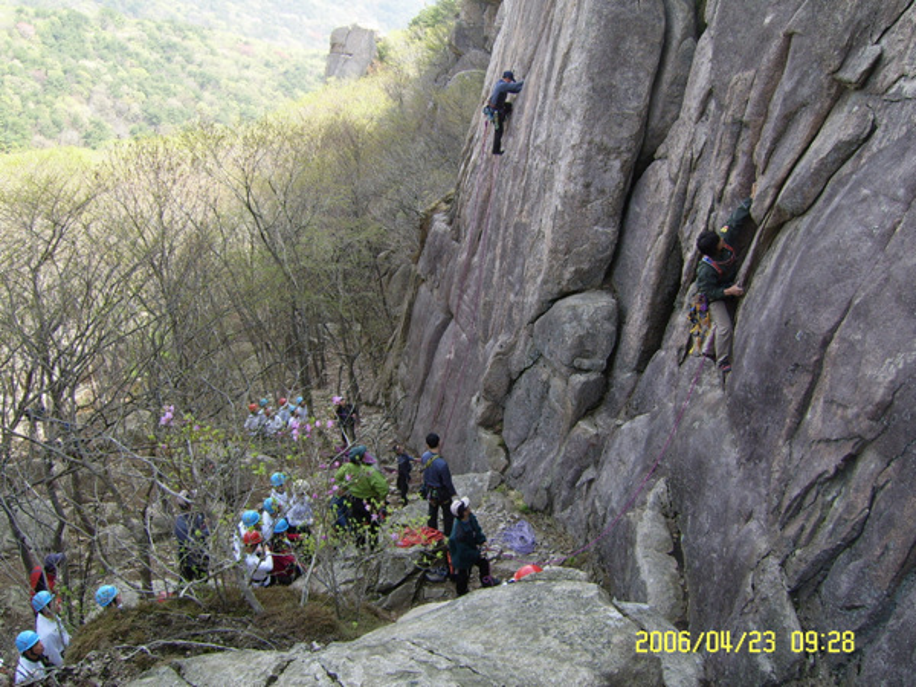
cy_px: 344
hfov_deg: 49.0
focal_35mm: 38
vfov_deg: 37.7
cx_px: 458
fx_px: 1006
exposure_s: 1/80
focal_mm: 7.8
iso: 50
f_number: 4.5
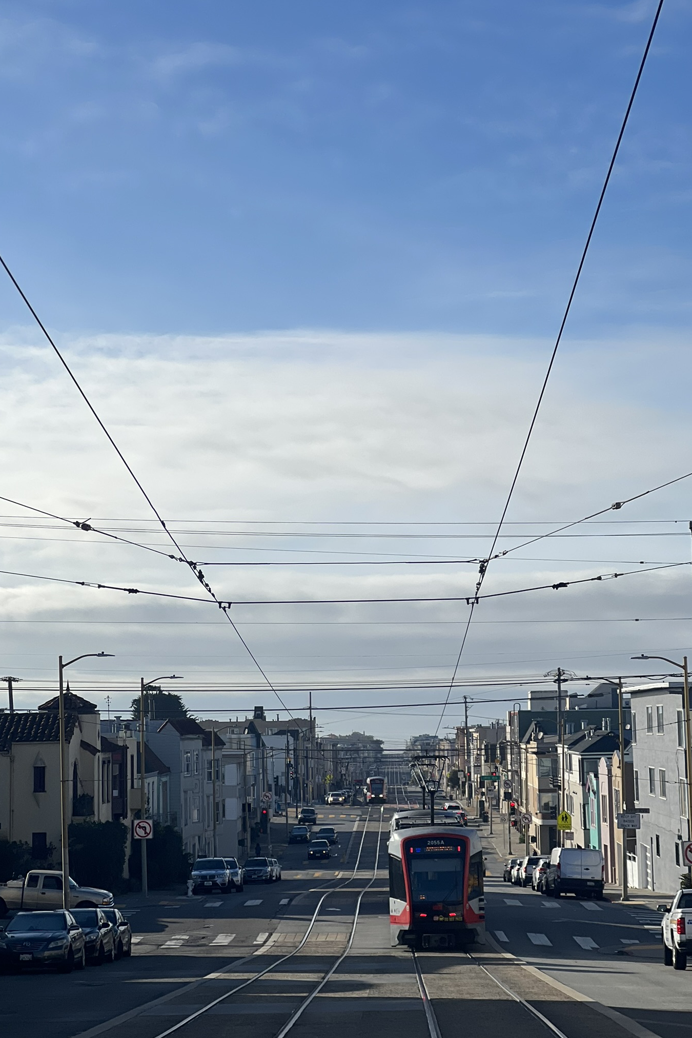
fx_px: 2335
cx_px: 321
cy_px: 515
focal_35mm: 81
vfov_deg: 25.1
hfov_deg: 16.9
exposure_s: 1/2179
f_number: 2.8
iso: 32
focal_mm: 9
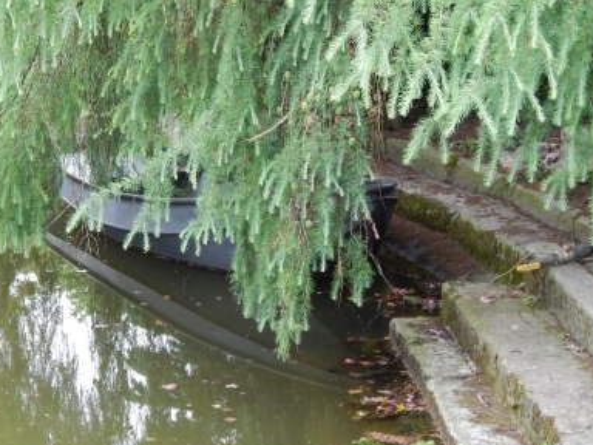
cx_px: 205
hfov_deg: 22.7
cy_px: 198
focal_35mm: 86
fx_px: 1473
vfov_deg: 17.2
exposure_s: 1/250
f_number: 3.8
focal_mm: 9.7
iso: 400
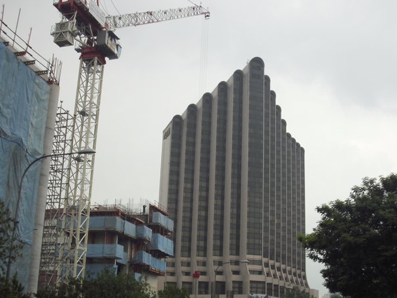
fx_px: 573
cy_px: 179
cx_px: 221
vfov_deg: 29.0
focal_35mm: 50
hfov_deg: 38.1
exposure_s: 1/100
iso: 100
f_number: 8
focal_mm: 6.2
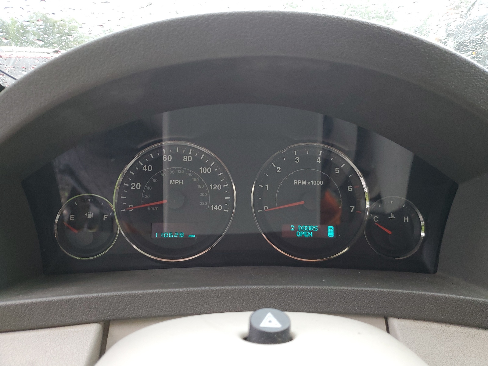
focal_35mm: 26
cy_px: 183
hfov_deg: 67.3
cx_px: 244
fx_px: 367
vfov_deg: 53.1
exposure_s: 1/60.2
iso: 130
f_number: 1.5
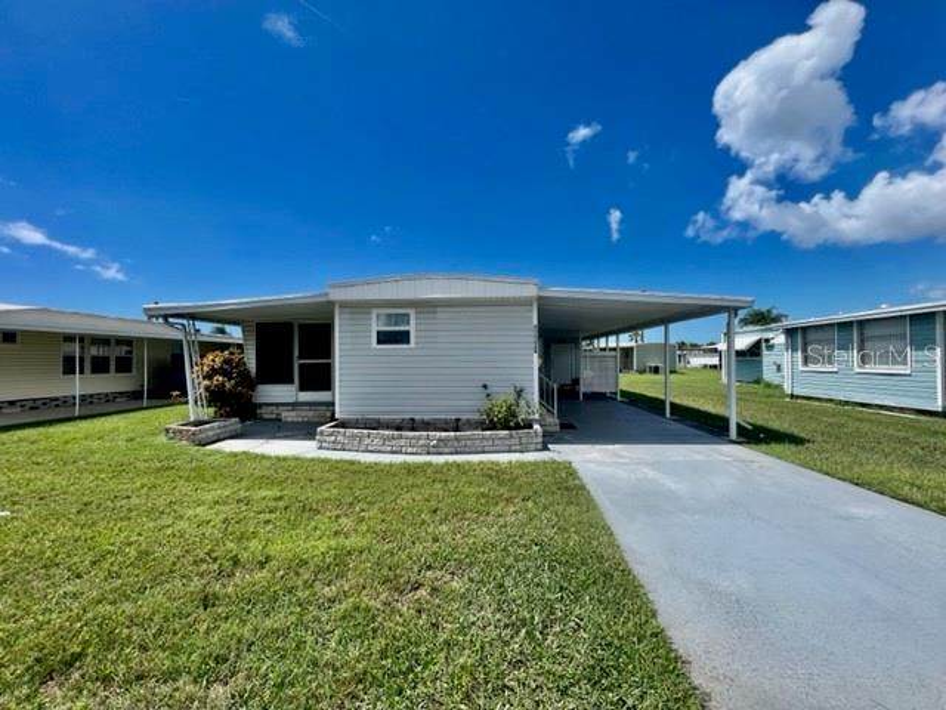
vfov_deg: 89.9
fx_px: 355
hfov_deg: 106.2
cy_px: 355
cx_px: 473
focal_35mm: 13
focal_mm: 1.57
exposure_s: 1/1623
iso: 32
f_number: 1.8
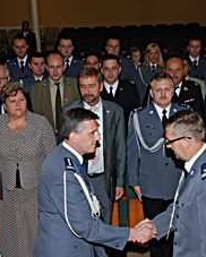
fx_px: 510
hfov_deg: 22.8
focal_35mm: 67
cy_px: 155
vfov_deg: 28.2
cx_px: 108
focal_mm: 24
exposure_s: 1/60
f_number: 4
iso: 200
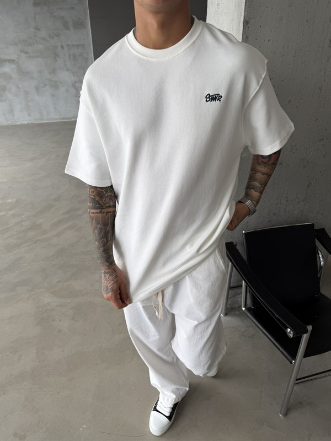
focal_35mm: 24
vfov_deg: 71.6
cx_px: 166
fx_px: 306
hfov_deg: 56.8
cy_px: 220
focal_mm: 6.76
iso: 50
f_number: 1.78
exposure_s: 1/140
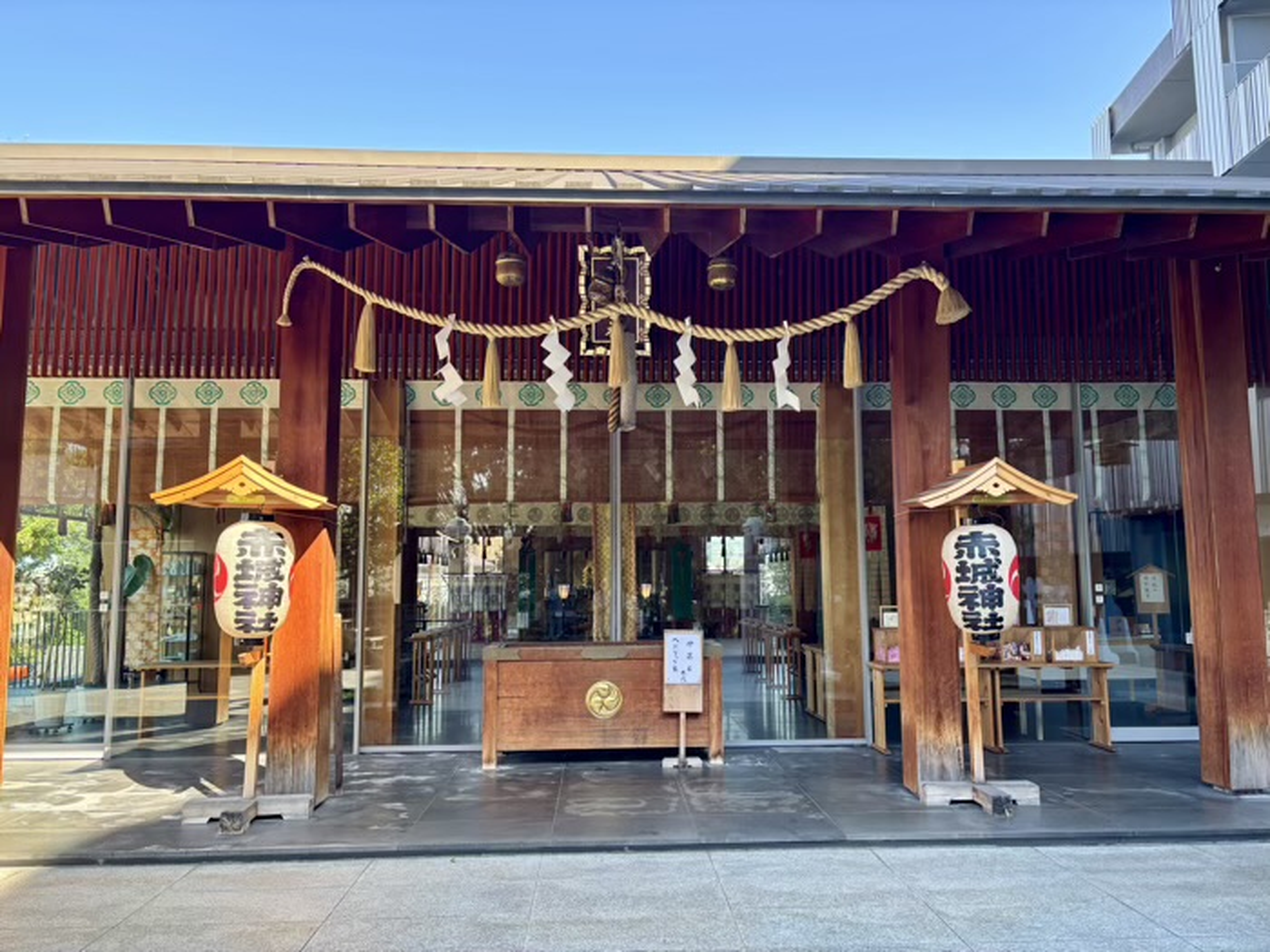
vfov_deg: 53.1
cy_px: 476
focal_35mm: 26
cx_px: 635
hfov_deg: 67.3
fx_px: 954
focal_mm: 5.96
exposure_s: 1/183
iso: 50
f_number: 1.6
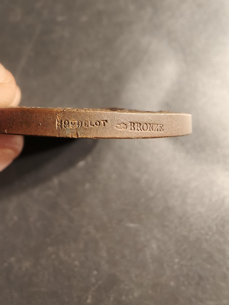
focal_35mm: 23
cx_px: 114
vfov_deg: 73.9
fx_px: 203
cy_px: 152
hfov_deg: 58.9
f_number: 2
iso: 200
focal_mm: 2.32
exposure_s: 1/50
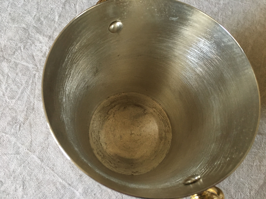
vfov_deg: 48.2
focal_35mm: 29
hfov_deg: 61.7
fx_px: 223
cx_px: 133
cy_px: 100
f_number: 2.2
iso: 200
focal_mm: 4.15
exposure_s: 1/24
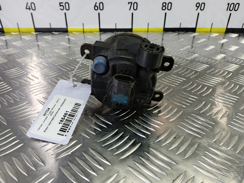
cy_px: 92
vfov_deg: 58.9
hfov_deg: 73.9
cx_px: 122
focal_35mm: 23
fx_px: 162
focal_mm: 4.11
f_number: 1.6
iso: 120
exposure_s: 1/33.3
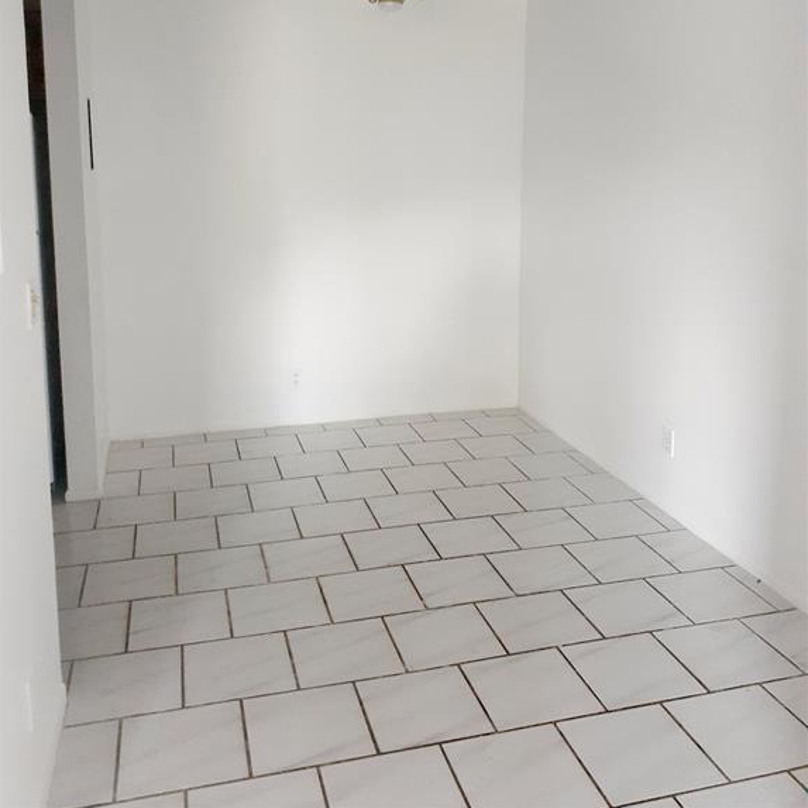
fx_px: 845
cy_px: 269
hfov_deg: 51.1
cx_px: 403
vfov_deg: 50.2
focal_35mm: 32
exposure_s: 1/10
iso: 400
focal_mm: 3.6
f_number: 1.9
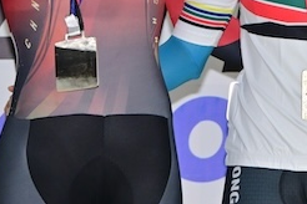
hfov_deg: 6.0
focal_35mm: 341
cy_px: -70
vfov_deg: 4.0
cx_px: 328
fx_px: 2908
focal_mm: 105
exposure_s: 1/160
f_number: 8
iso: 1250
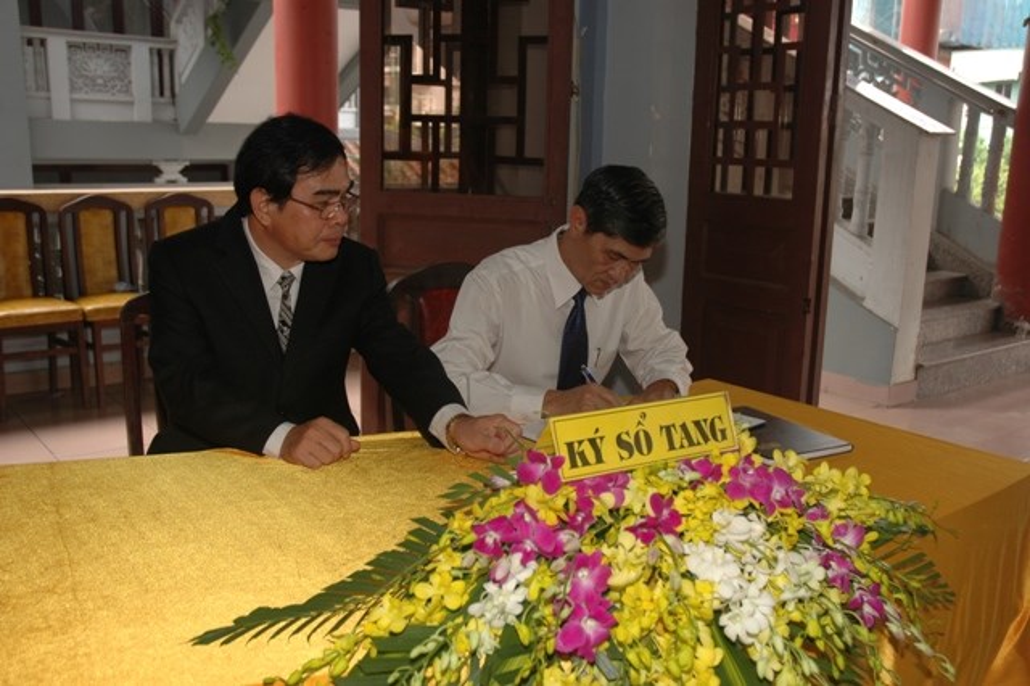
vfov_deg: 36.8
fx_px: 1029
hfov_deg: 53.2
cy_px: 343
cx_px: 515
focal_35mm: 36
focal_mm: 24
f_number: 4
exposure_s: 1/60
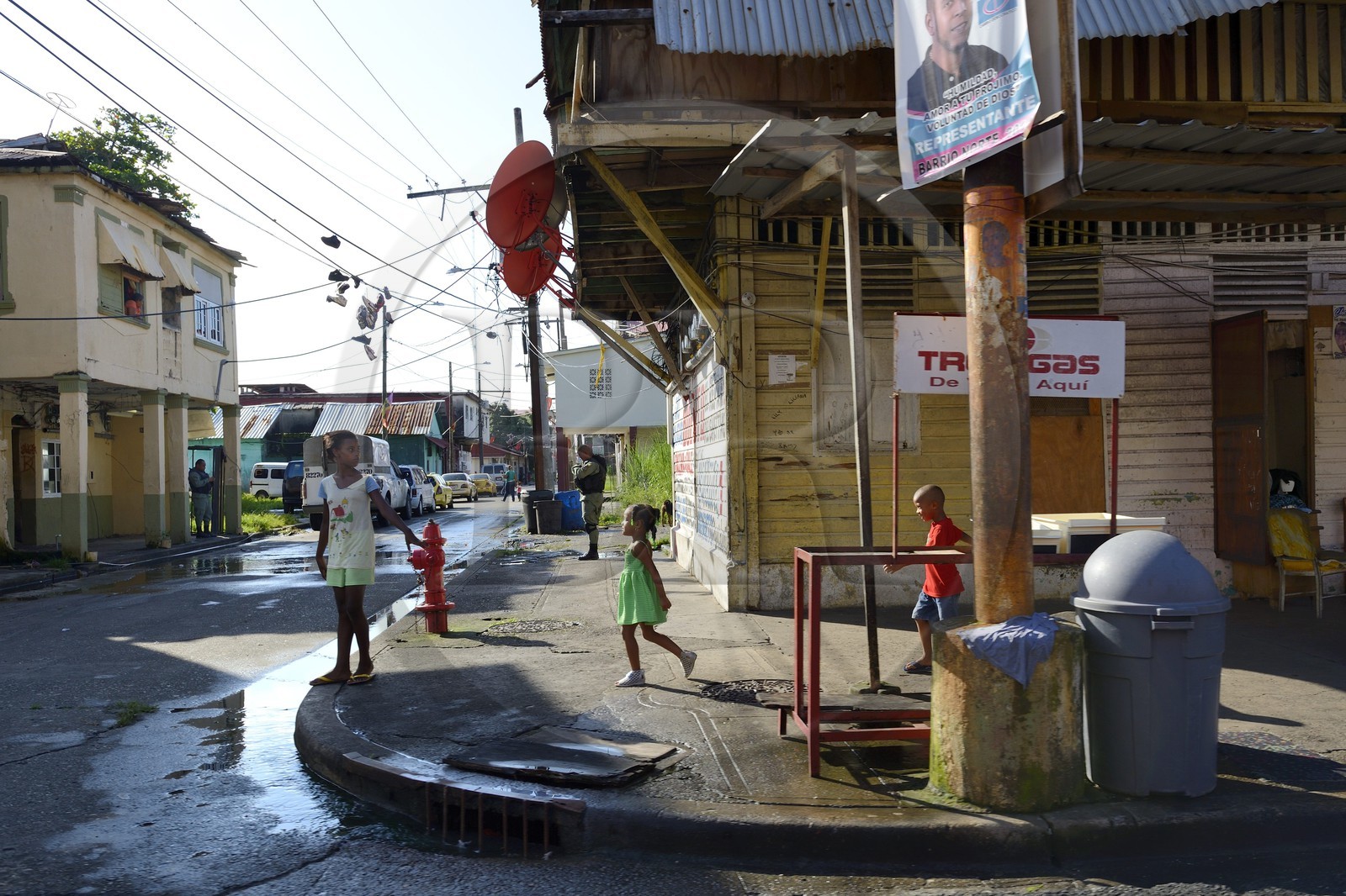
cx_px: 673
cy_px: 448
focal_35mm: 29
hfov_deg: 63.7
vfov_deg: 44.9
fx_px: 1084
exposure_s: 1/320
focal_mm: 29
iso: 200
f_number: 9
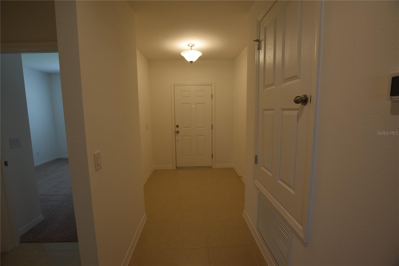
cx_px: 200
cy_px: 133
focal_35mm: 15
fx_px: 166
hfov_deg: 100.4
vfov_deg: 77.3
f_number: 5
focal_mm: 10
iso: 400
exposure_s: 1/100
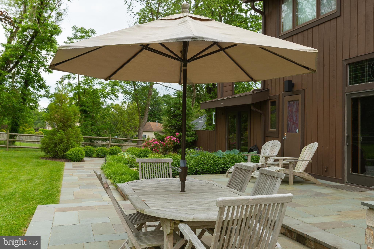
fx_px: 364
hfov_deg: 54.4
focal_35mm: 35
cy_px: 124
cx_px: 187
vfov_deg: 37.9
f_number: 8
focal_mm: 35
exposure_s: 1/250
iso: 320
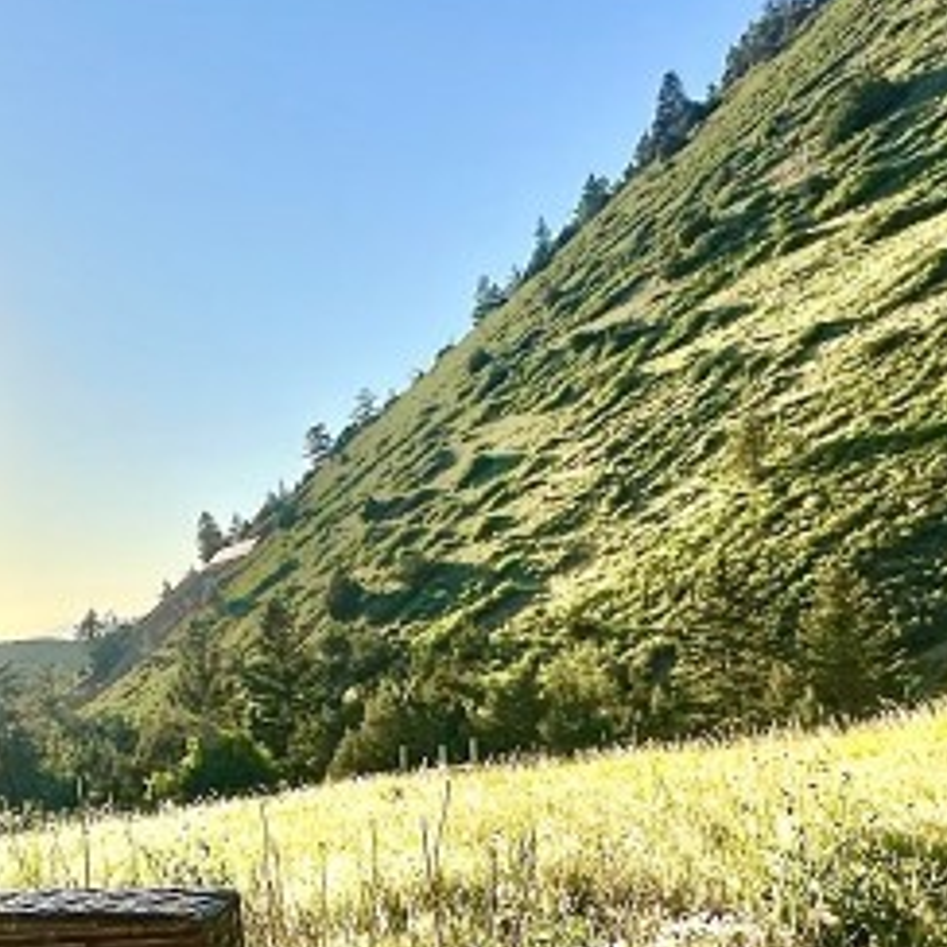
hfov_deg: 29.2
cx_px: -132
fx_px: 1609
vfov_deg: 31.6
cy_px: 811
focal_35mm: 52
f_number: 2.2
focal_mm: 2.22
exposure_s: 1/2959
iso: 50
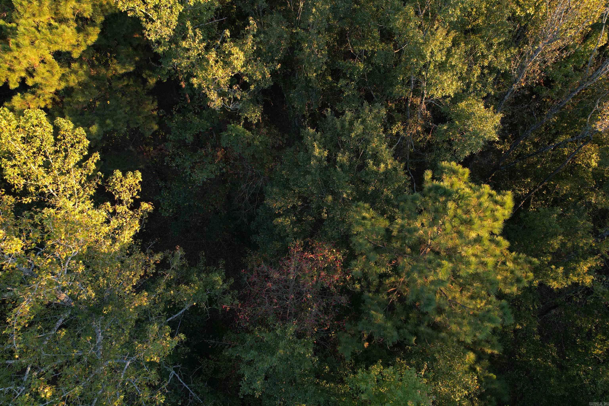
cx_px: 304
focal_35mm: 22
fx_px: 372
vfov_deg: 57.2
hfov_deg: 78.6
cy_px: 203
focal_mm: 8.38
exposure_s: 1/90
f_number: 2.8
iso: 100
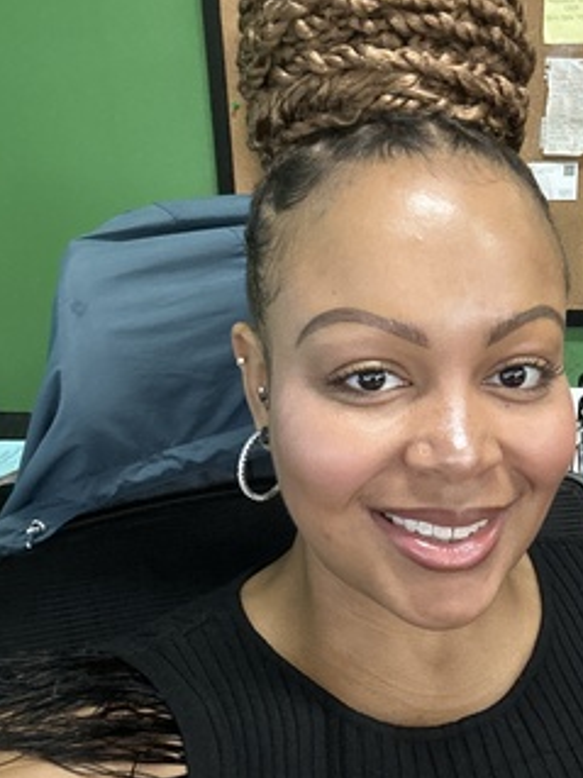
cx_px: 416
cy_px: 517
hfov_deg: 30.5
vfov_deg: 40.0
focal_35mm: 47
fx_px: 1056
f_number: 1.9
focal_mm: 2.69
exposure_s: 1/40
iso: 320
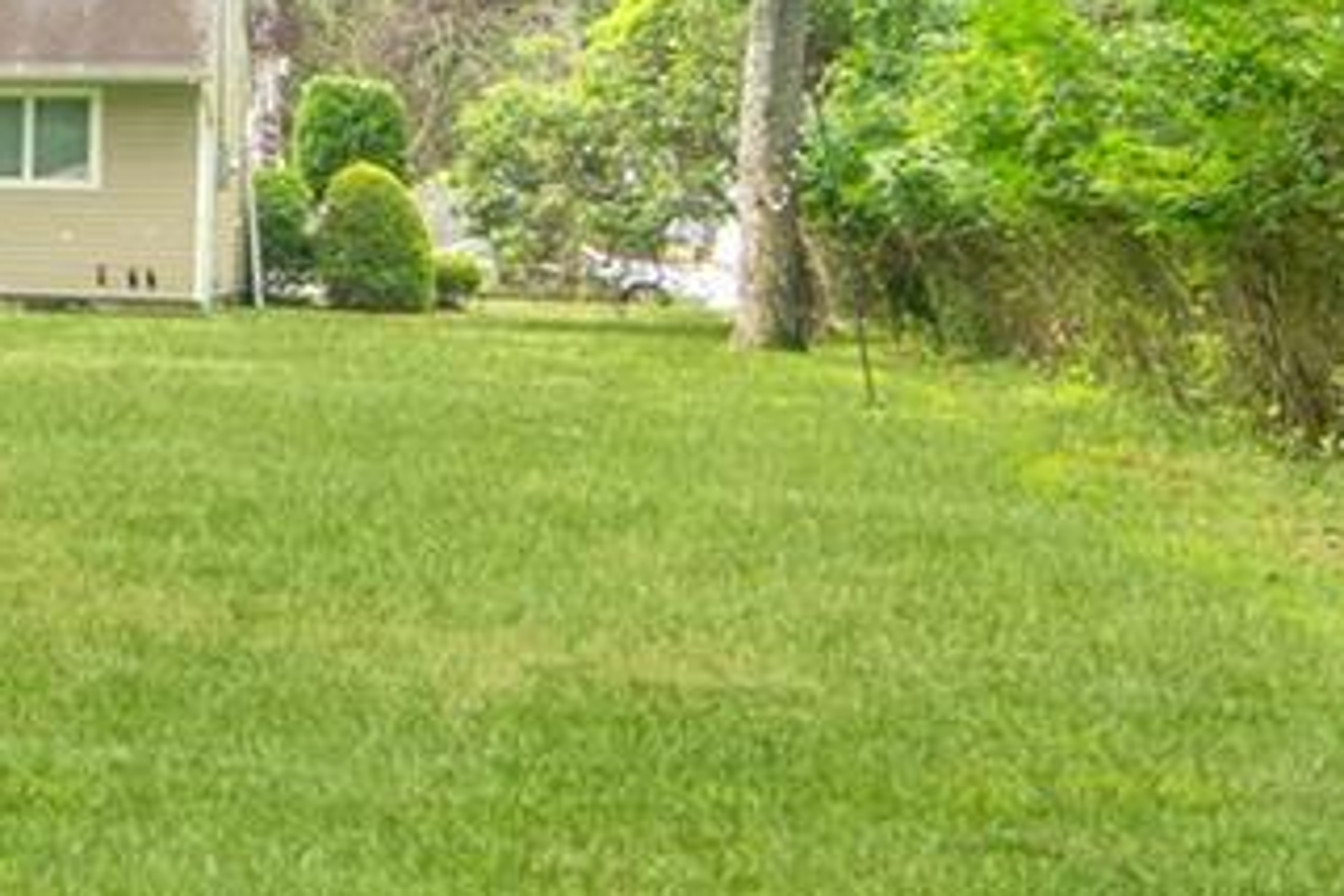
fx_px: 3808
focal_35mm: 102
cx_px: -1424
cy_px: 228
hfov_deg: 15.5
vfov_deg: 13.4
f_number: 5.6
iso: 500
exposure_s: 1/200
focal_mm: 16
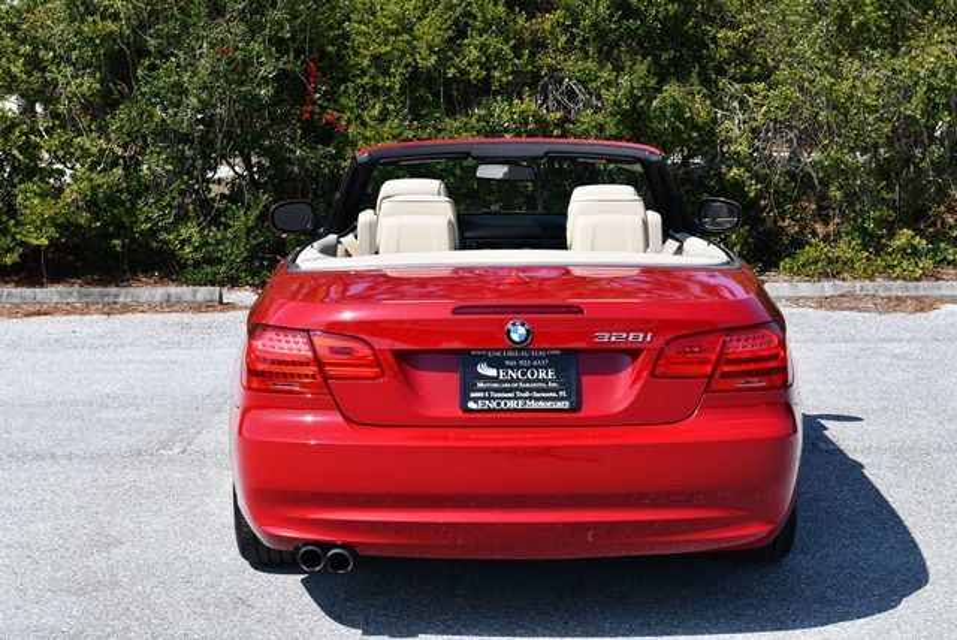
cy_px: 320
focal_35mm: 68
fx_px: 1809
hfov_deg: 29.6
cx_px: 478
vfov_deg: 20.1
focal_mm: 34
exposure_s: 1/250
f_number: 8
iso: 100
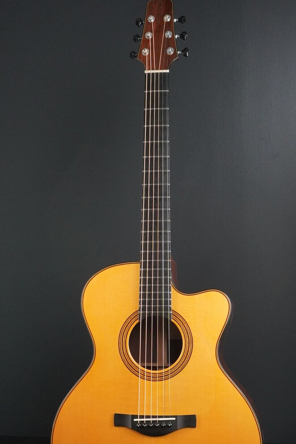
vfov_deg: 29.7
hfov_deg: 20.1
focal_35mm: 68
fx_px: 834
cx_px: 155
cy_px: 264
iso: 2500
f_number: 11
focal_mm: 35
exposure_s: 1/60
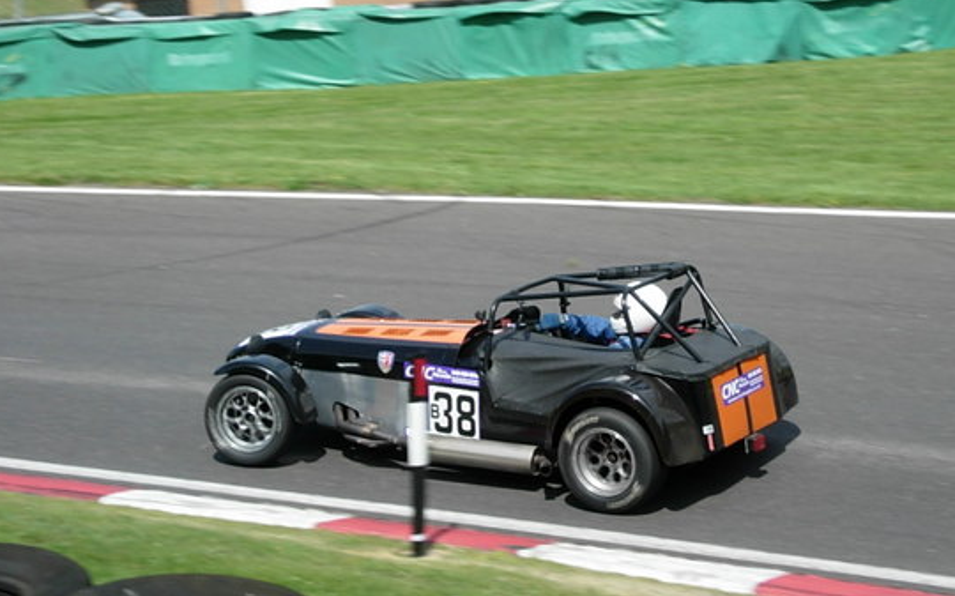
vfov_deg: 9.2
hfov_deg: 14.7
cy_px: 271
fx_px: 3694
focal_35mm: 142
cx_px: 545
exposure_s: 1/512
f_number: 4.9
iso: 64
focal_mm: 23.4
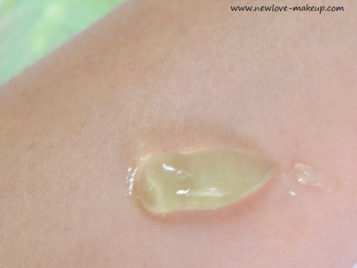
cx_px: 178
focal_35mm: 69
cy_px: 134
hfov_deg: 28.2
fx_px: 712
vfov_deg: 21.3
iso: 400
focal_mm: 12.3
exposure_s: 1/10
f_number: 4.1
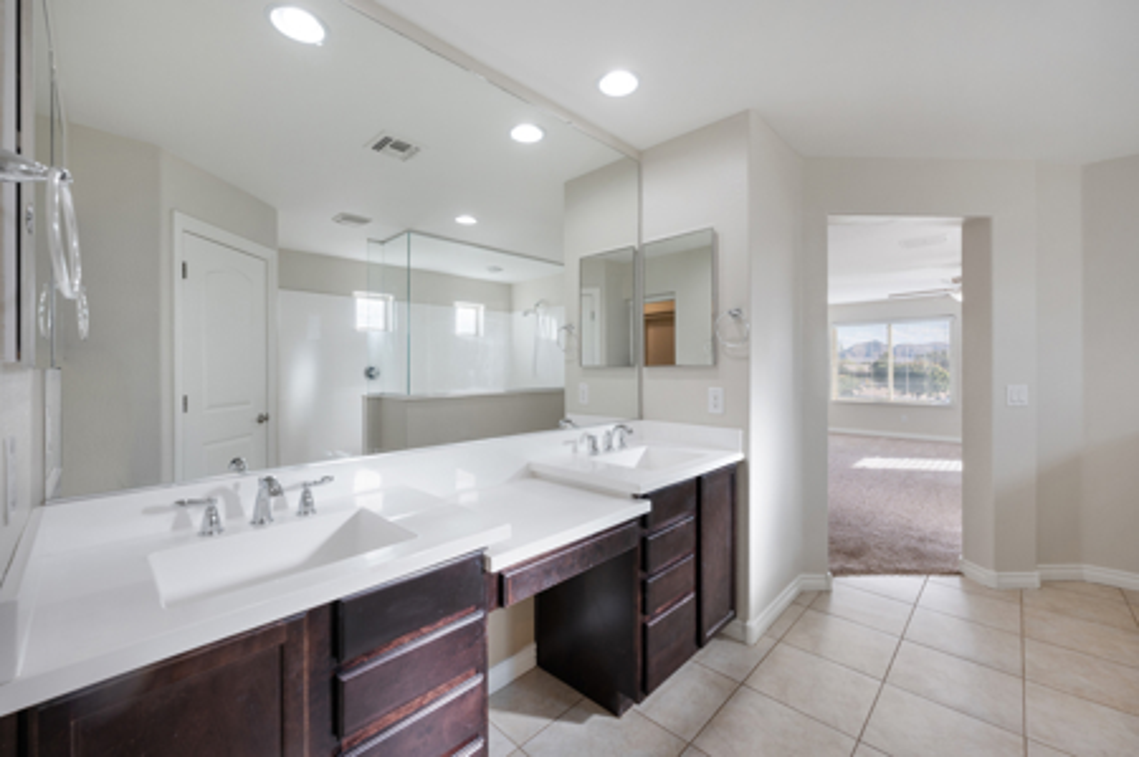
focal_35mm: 14
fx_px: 442
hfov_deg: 104.3
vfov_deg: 81.1
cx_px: 570
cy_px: 378
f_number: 9
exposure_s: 1/4
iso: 320
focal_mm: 14
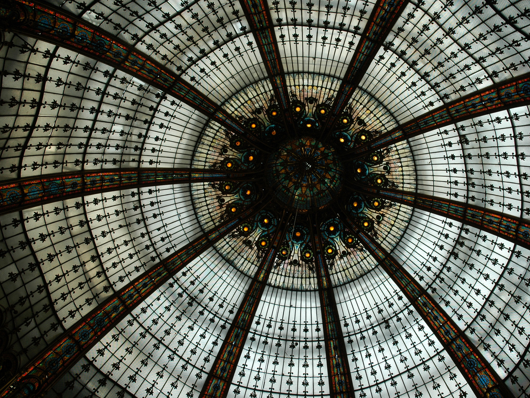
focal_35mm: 42
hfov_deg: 45.1
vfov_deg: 34.7
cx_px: 300
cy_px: 203
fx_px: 636
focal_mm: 25
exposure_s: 1/100
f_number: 9
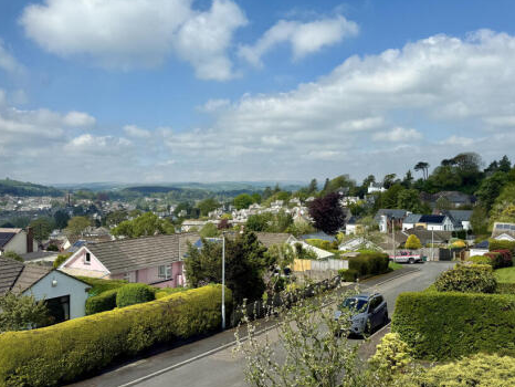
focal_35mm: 30
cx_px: 282
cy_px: 193
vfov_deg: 46.8
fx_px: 447
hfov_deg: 59.8
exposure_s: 1/4405
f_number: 1.78
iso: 80
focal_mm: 6.76
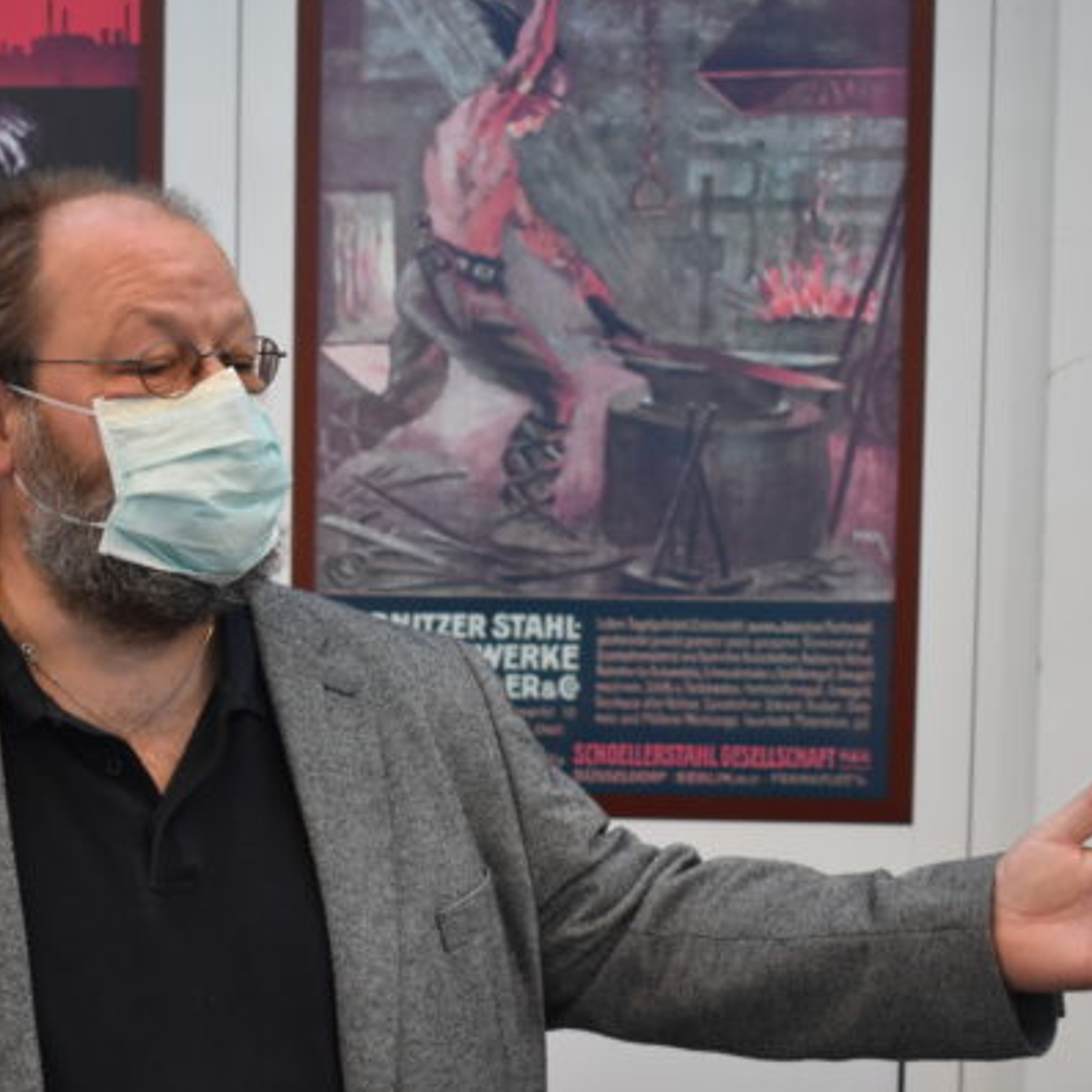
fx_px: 2463
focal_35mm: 69
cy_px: 688
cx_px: 457
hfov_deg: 25.0
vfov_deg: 24.9
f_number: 4.2
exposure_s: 1/125
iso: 1100
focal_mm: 28
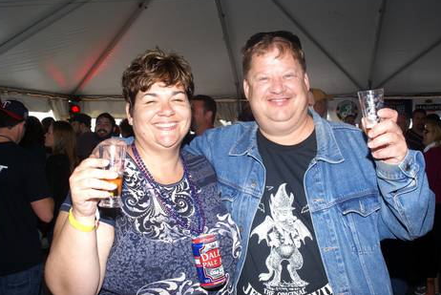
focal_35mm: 39
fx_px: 478
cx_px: 231
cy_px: 148
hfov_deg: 49.5
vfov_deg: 34.3
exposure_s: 1/60
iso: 400
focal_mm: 24
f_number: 13
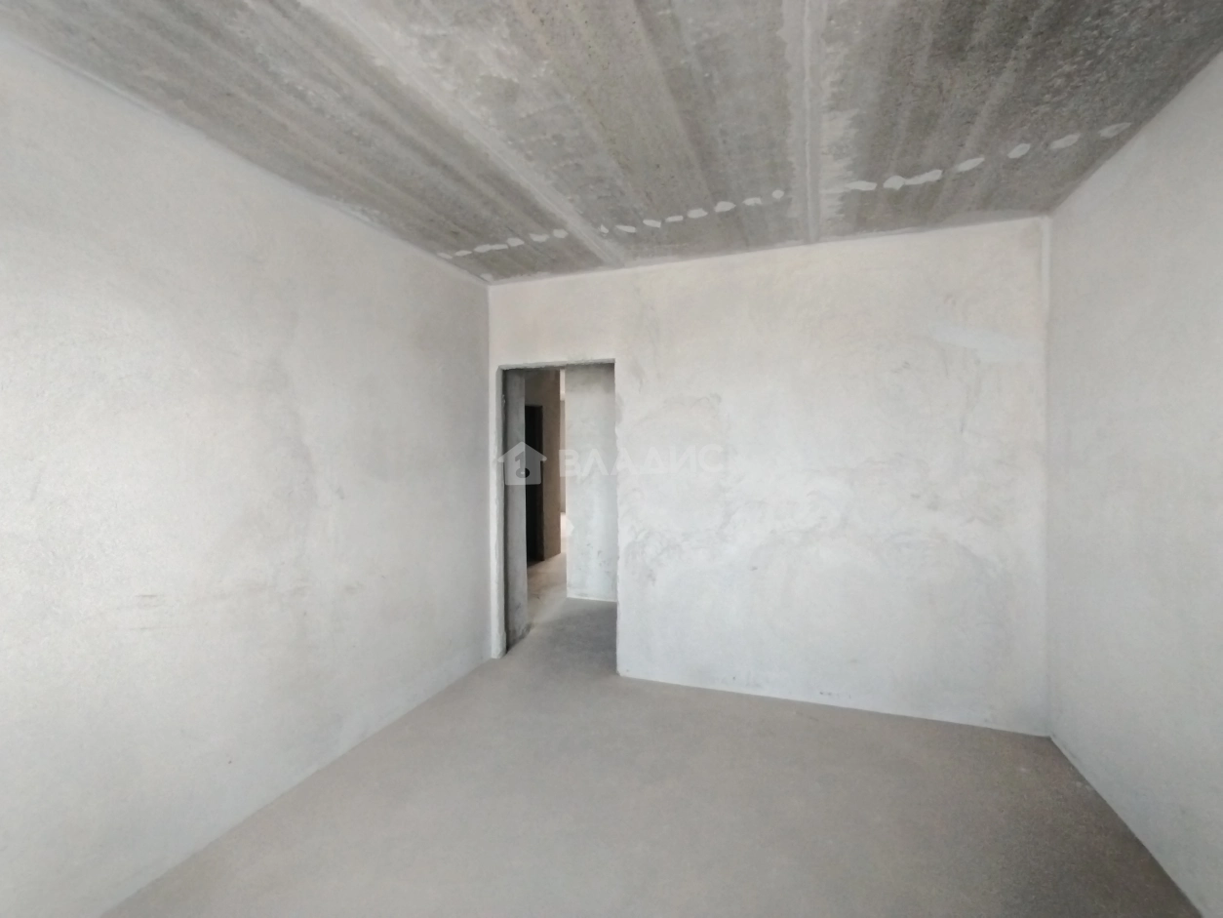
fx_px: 565
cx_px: 612
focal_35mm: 16
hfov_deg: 94.5
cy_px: 459
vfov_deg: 78.1
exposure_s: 1/60
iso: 745
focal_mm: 1.68
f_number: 2.2
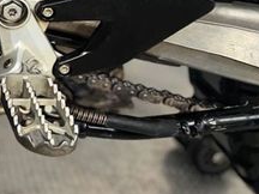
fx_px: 576
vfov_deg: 17.8
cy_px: -67
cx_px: -119
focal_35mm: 77
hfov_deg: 21.6
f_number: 1.5
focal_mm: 5.7
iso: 64
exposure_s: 1/15
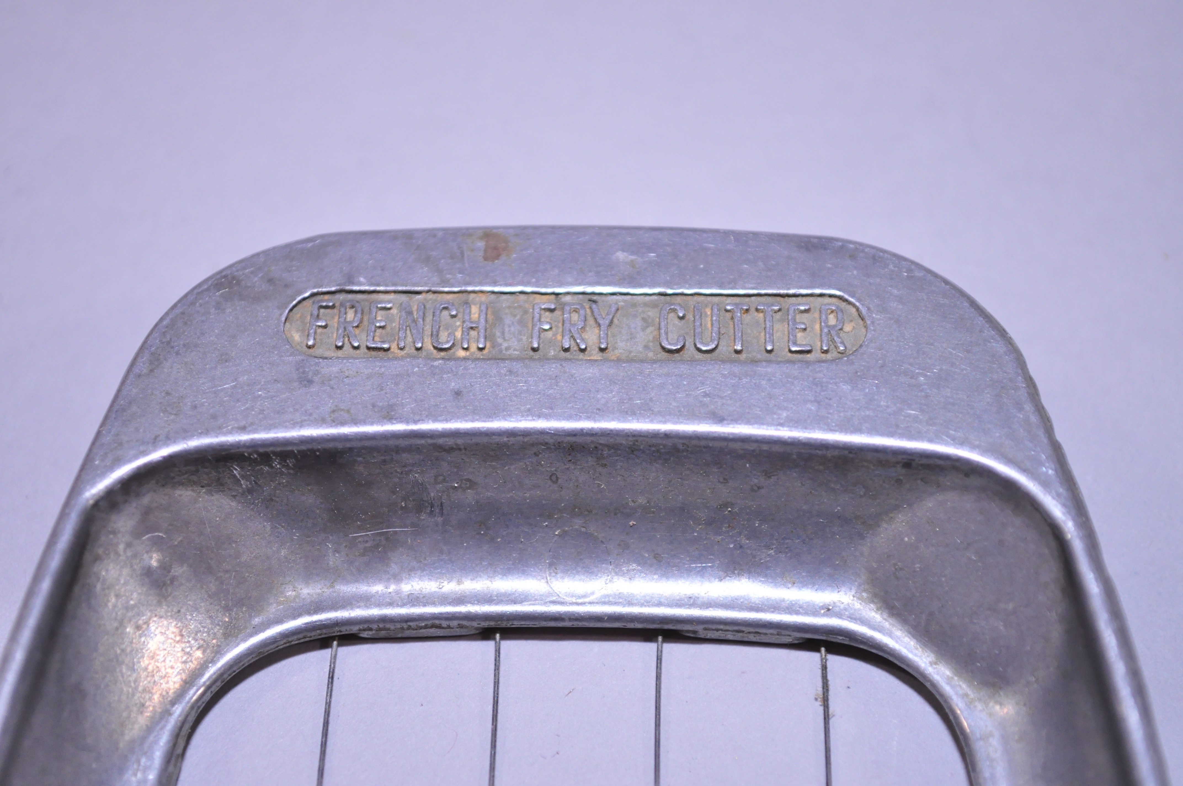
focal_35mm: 82
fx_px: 2708
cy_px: 393
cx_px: 592
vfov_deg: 16.5
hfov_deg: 24.6
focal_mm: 55
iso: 800
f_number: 5.6
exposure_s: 1/125
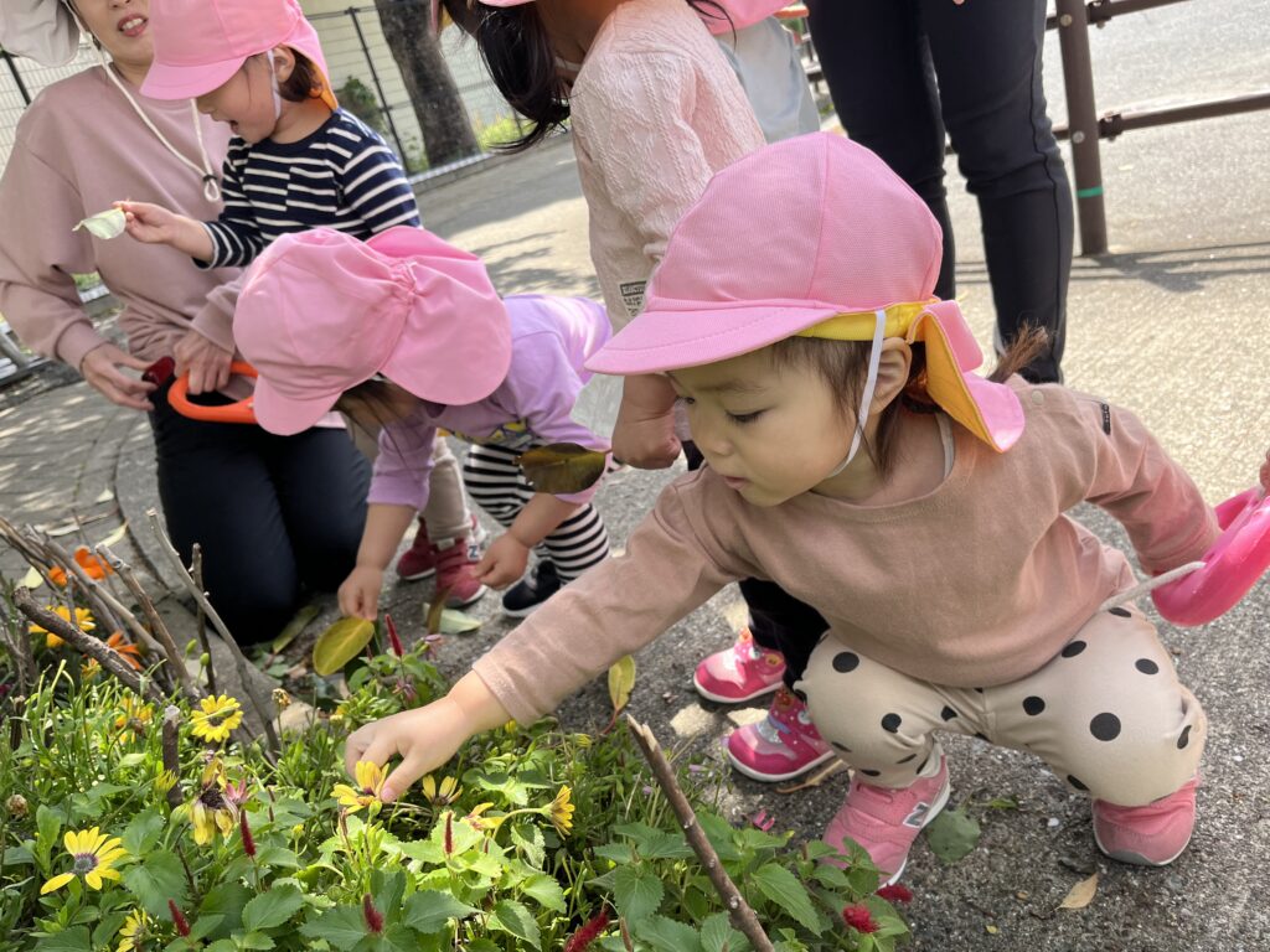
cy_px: 476
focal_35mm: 26
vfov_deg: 53.1
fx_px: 954
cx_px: 635
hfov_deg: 67.3
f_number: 1.6
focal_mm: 5.1
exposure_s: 1/504
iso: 50
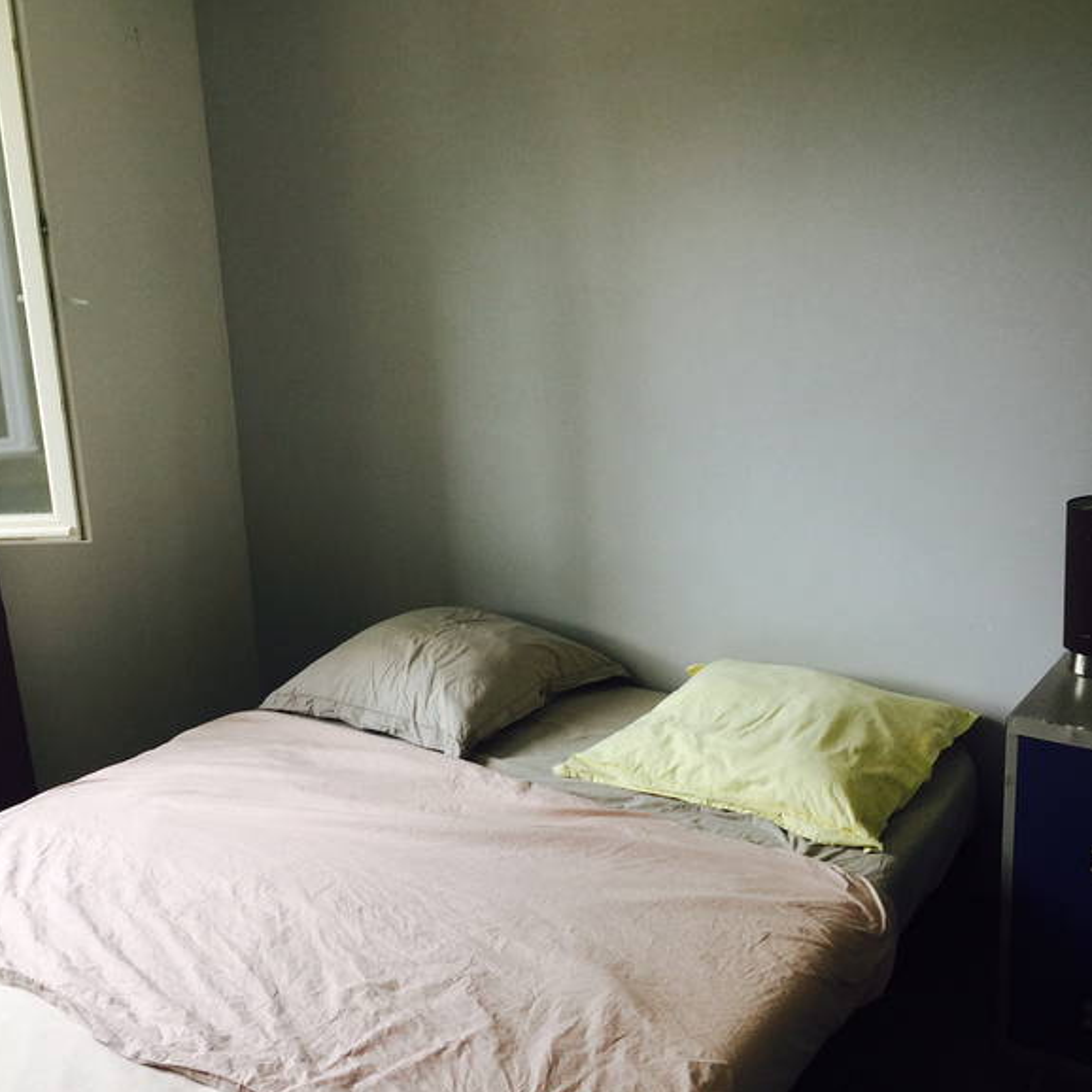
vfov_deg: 47.2
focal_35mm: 35
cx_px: 491
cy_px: 540
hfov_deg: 47.2
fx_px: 1249
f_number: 2.2
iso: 40
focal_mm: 4.15
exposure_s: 1/33
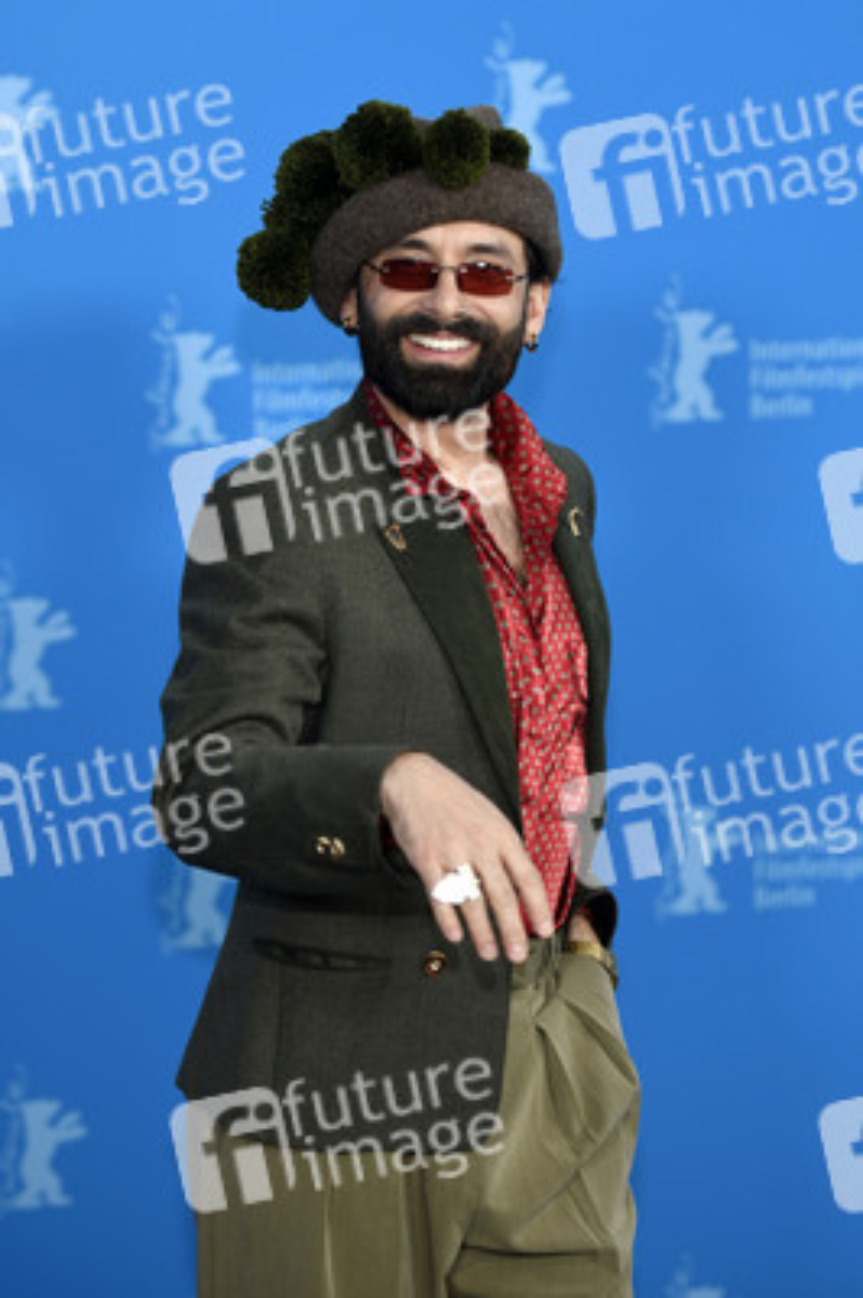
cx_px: 432
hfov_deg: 13.0
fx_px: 3782
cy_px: 649
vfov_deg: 19.5
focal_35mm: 105
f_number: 3.2
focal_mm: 105
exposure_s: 1/320
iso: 640
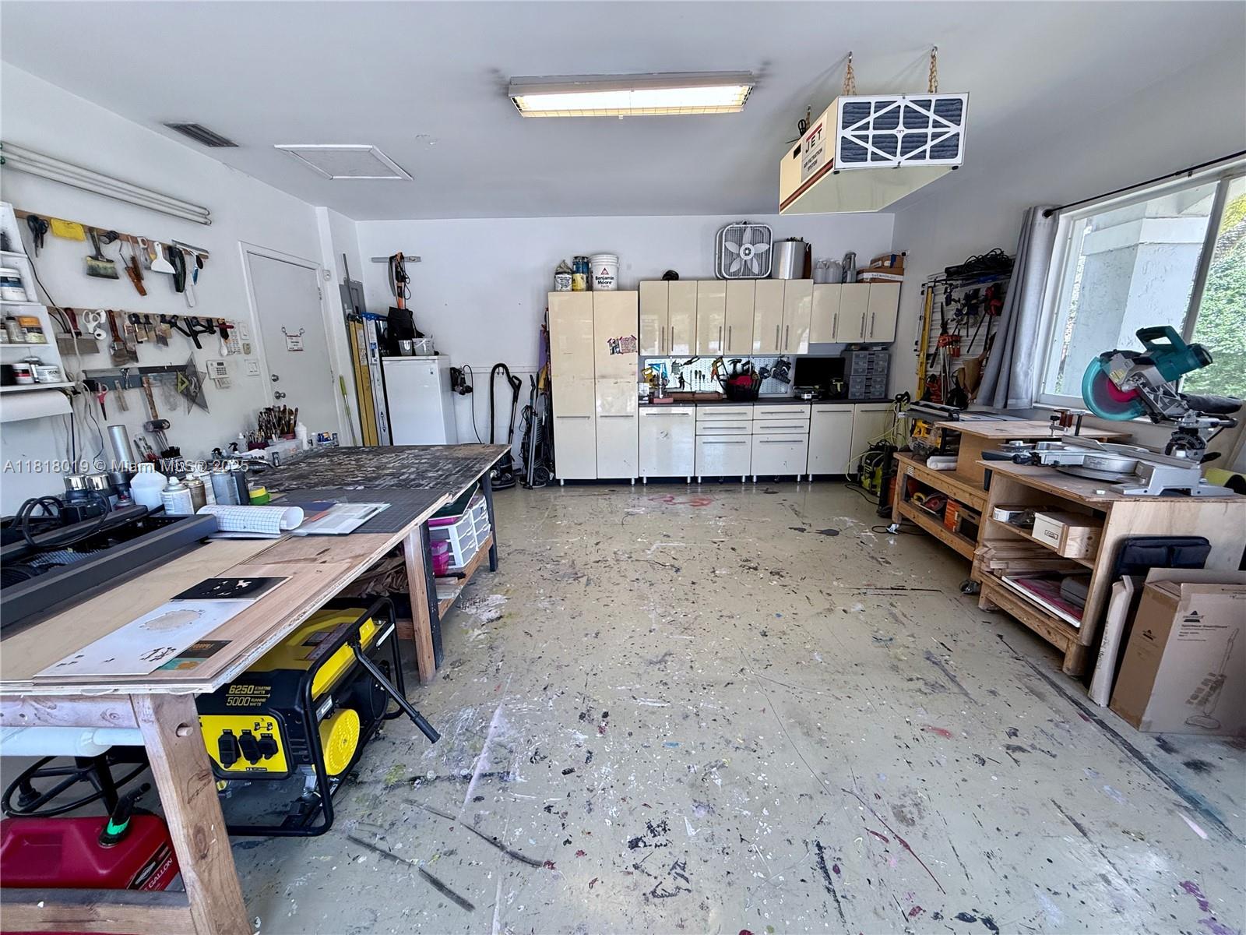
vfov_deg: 85.7
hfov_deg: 102.1
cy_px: 468
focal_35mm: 14
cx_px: 623
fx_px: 504
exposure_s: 1/120
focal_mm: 2.22
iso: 160
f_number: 2.2
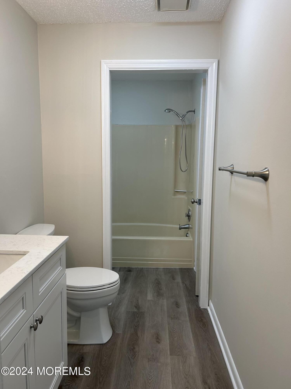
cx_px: 146
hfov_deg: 53.1
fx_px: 291
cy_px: 194
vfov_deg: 67.3
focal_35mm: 26
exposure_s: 1/147
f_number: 1.5
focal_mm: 5.7
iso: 64
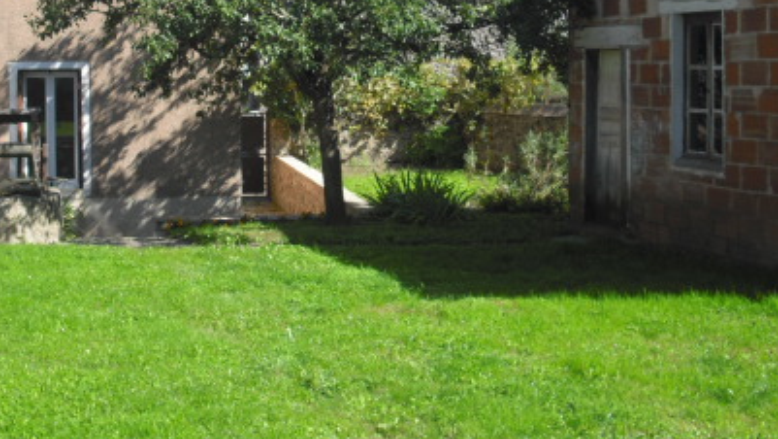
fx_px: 1362
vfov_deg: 18.1
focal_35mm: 66
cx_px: 369
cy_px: 95
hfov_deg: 31.9
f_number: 5.6
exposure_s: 1/125
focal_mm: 6.2
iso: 64
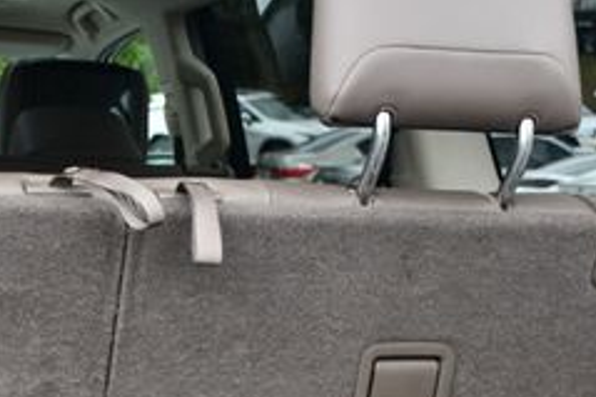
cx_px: 20
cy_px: 487
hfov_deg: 21.7
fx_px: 1505
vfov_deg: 14.5
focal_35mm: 91
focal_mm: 23
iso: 400
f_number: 4.5
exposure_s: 1/250
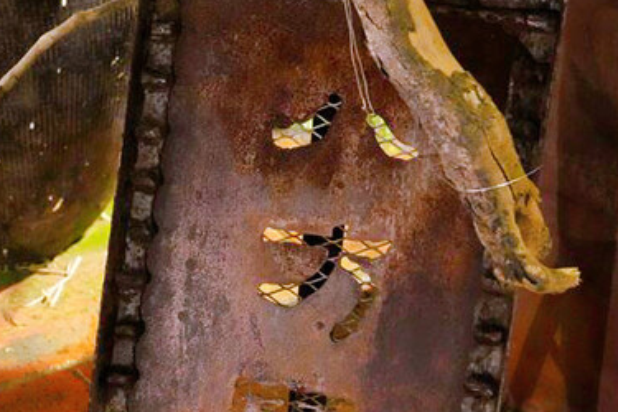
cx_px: 176
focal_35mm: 93
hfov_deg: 21.8
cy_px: 259
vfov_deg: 14.7
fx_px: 1596
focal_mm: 41
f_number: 4
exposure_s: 1/40
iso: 12800
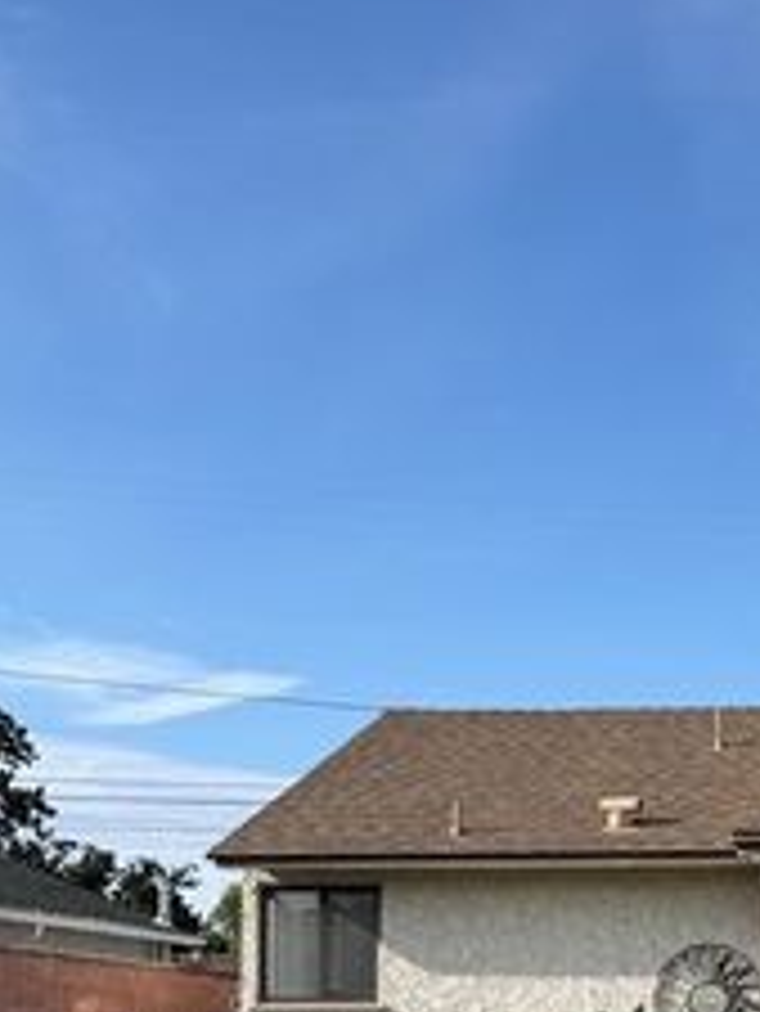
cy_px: 924
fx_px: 2076
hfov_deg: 19.6
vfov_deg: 26.4
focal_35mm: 71
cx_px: 899
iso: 80
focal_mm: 6.76
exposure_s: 1/3953
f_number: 1.78
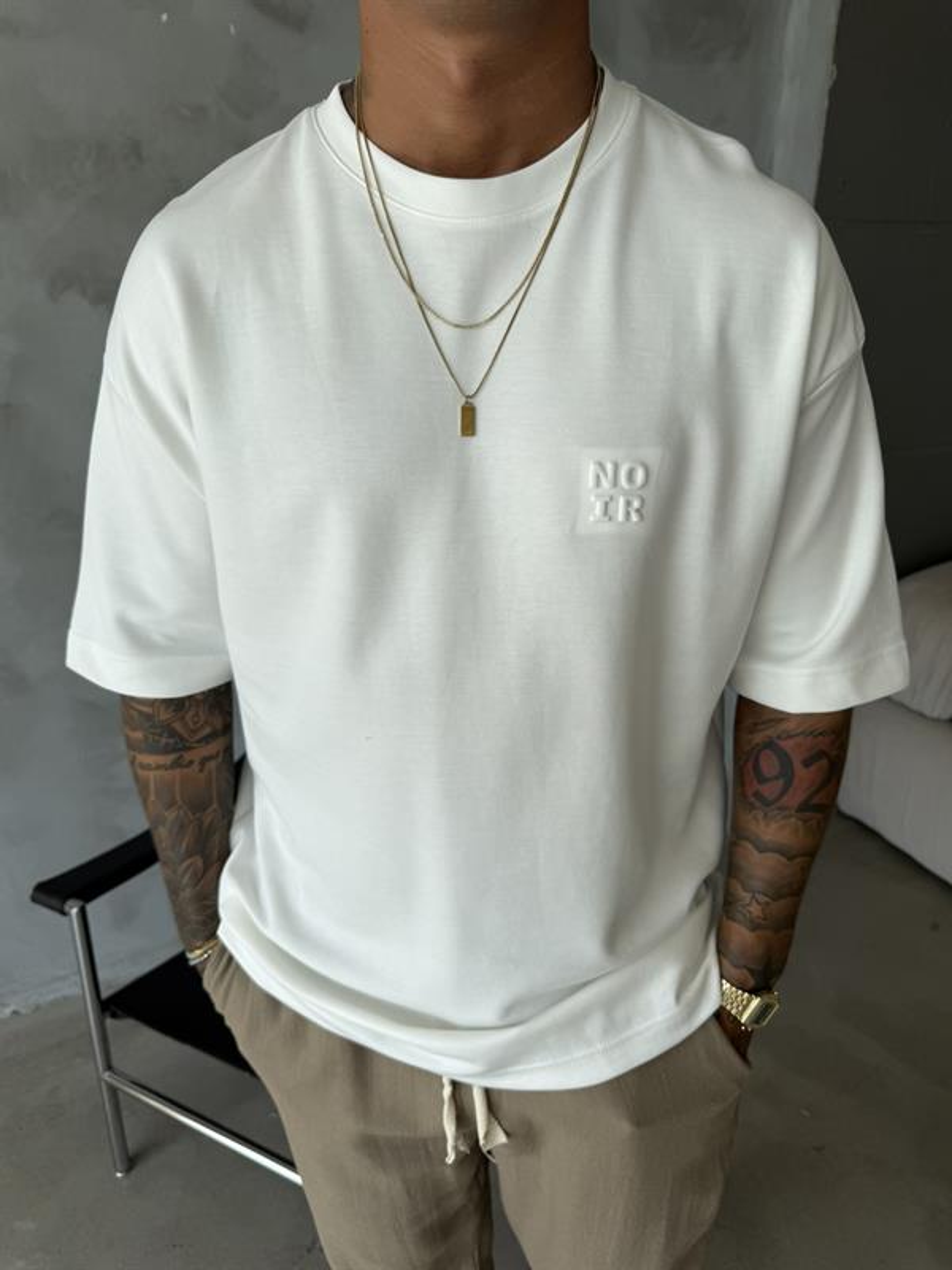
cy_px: 635
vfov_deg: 71.6
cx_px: 476
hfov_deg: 56.8
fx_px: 880
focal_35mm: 24
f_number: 1.78
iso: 80
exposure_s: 1/1106
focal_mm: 6.76
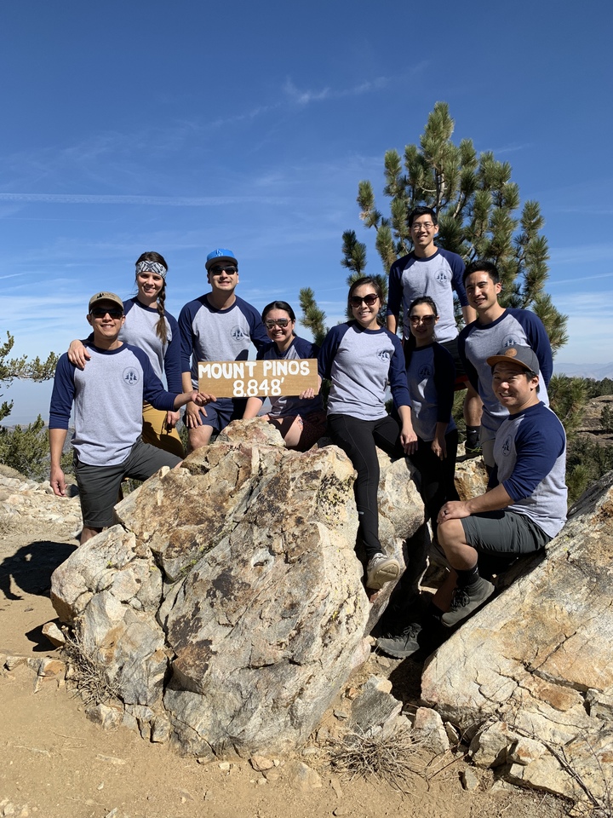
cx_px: 306
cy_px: 409
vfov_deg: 67.3
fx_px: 614
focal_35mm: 26
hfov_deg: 53.1
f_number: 1.8
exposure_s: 1/2755
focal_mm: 4.25
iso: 25
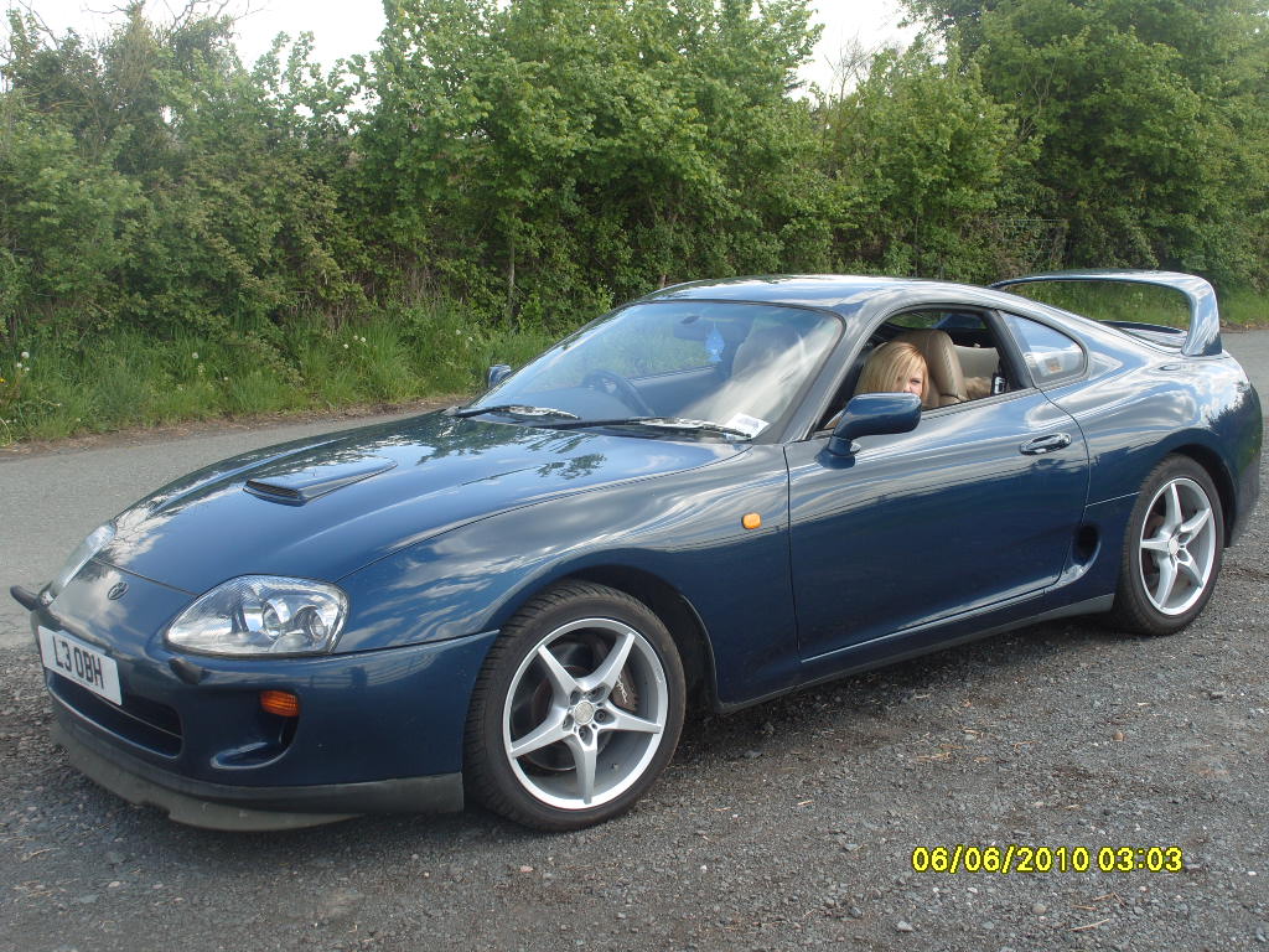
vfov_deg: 32.9
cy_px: 476
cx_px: 634
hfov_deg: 42.9
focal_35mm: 44
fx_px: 1613
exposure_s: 1/250
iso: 80
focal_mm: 9.9
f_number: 4.3
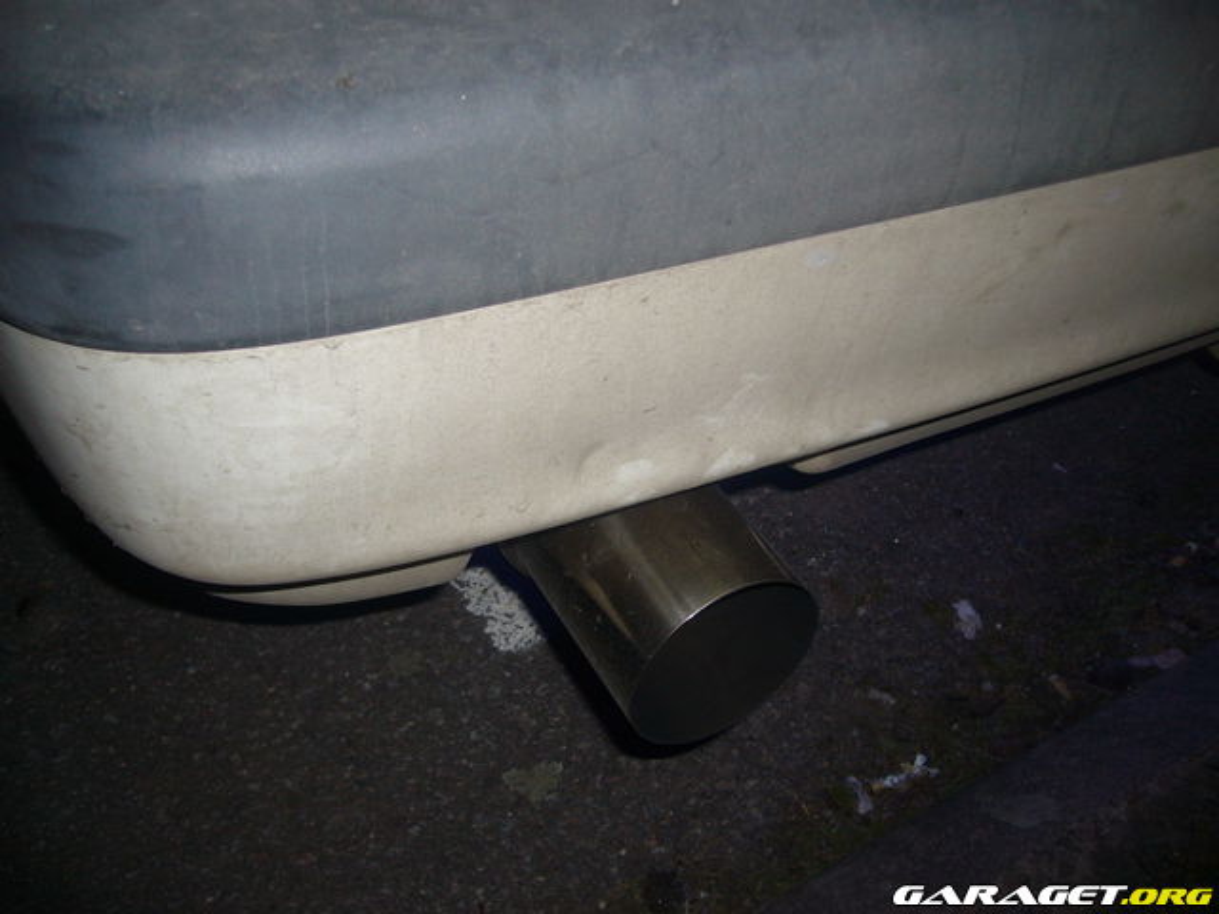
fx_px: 1233
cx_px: 610
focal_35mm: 35
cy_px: 457
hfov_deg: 52.6
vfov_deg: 40.7
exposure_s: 1/60
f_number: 2.8
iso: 100
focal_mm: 5.8
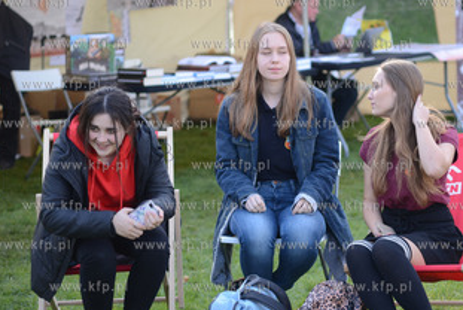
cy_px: 186
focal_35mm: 149
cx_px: 283
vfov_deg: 9.2
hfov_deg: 13.8
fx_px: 1918
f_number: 4
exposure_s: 1/200
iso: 200
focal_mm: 116
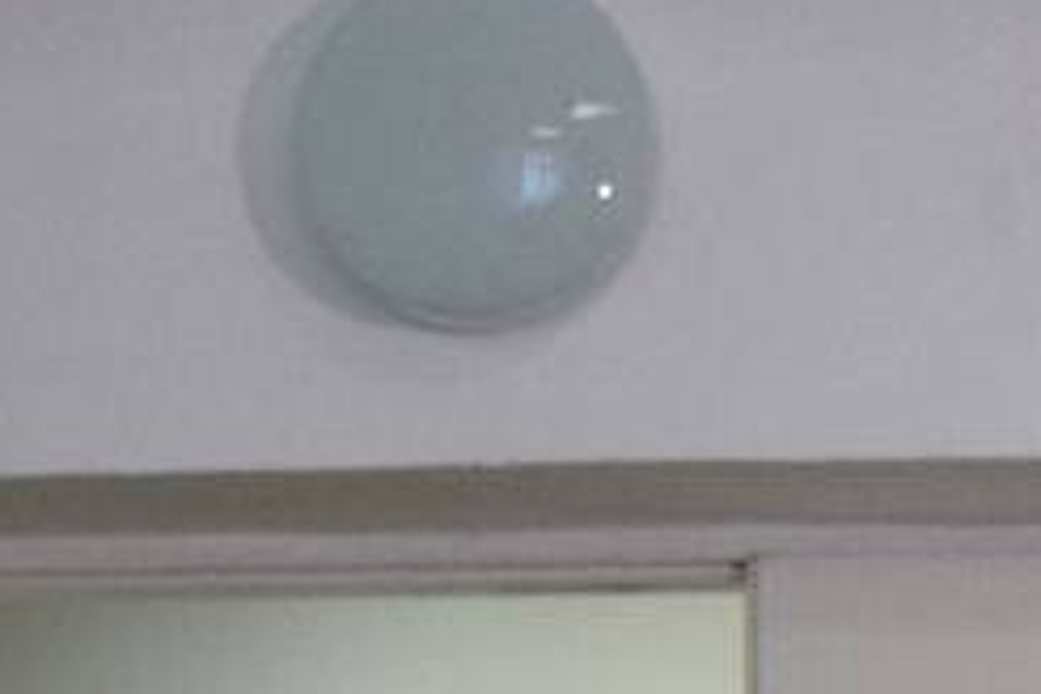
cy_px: 1396
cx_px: 859
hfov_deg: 11.6
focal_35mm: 176
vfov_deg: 7.5
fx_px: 5089
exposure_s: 1/125
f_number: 4
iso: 1600
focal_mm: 18
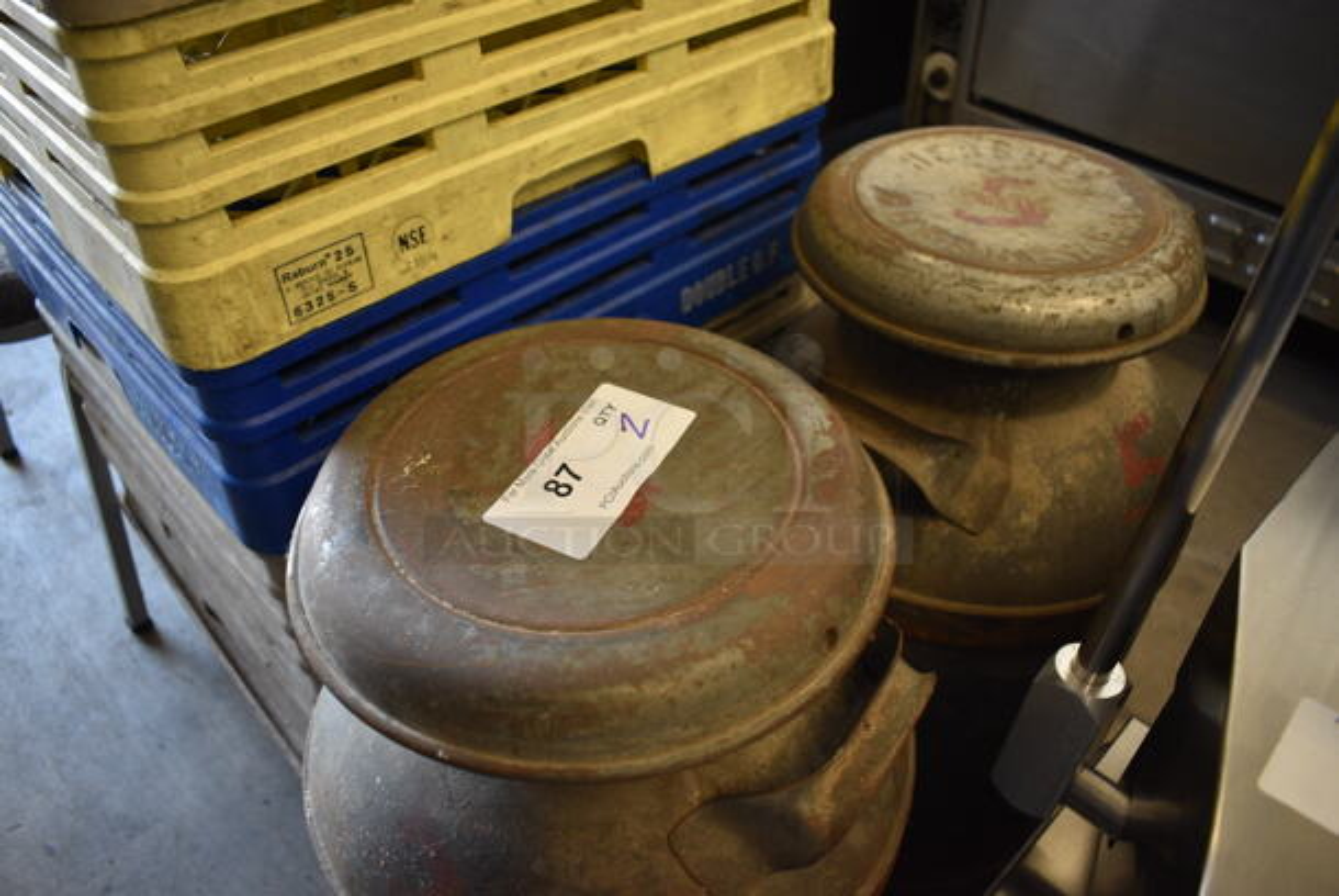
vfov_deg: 48.0
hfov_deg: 67.3
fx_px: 1005
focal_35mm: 27
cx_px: 670
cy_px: 448
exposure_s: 1/125
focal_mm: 18
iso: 1100
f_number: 3.5
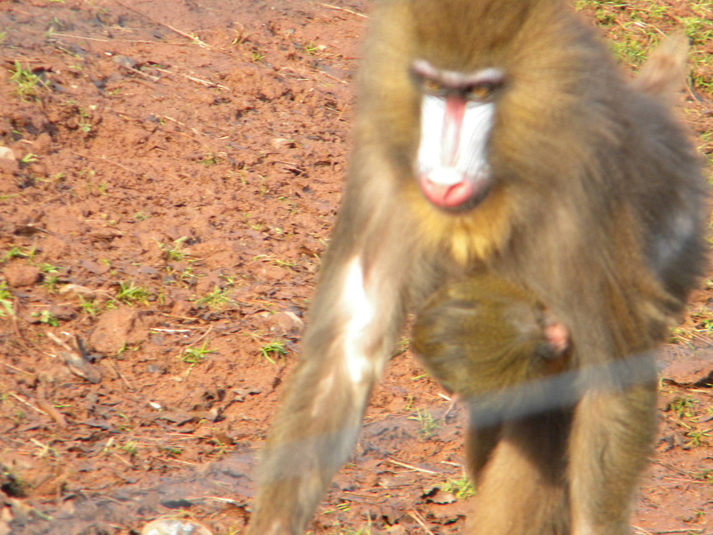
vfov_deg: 3.6
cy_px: 268
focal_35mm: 414
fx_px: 8527
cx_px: 356
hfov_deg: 4.8
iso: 282
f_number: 5.4
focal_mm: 75
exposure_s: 1/250
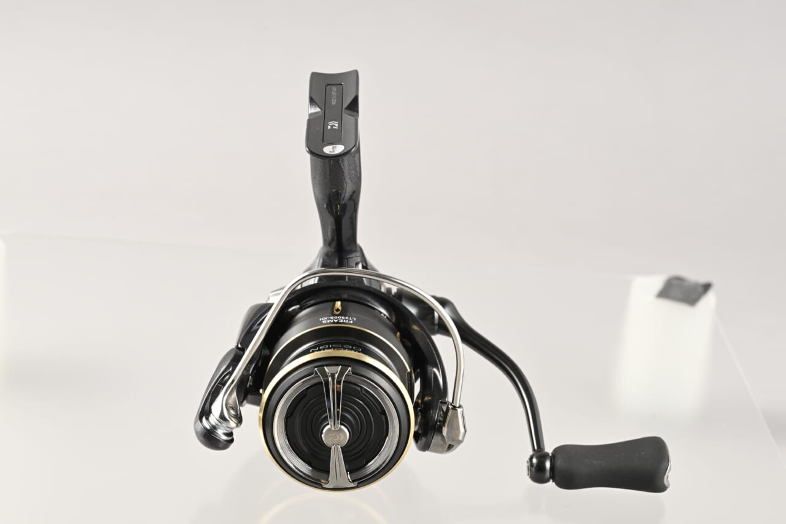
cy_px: 262
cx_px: 393
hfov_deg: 19.5
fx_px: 2292
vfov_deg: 13.0
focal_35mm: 105
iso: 200
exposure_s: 1/125
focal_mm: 105
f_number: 14
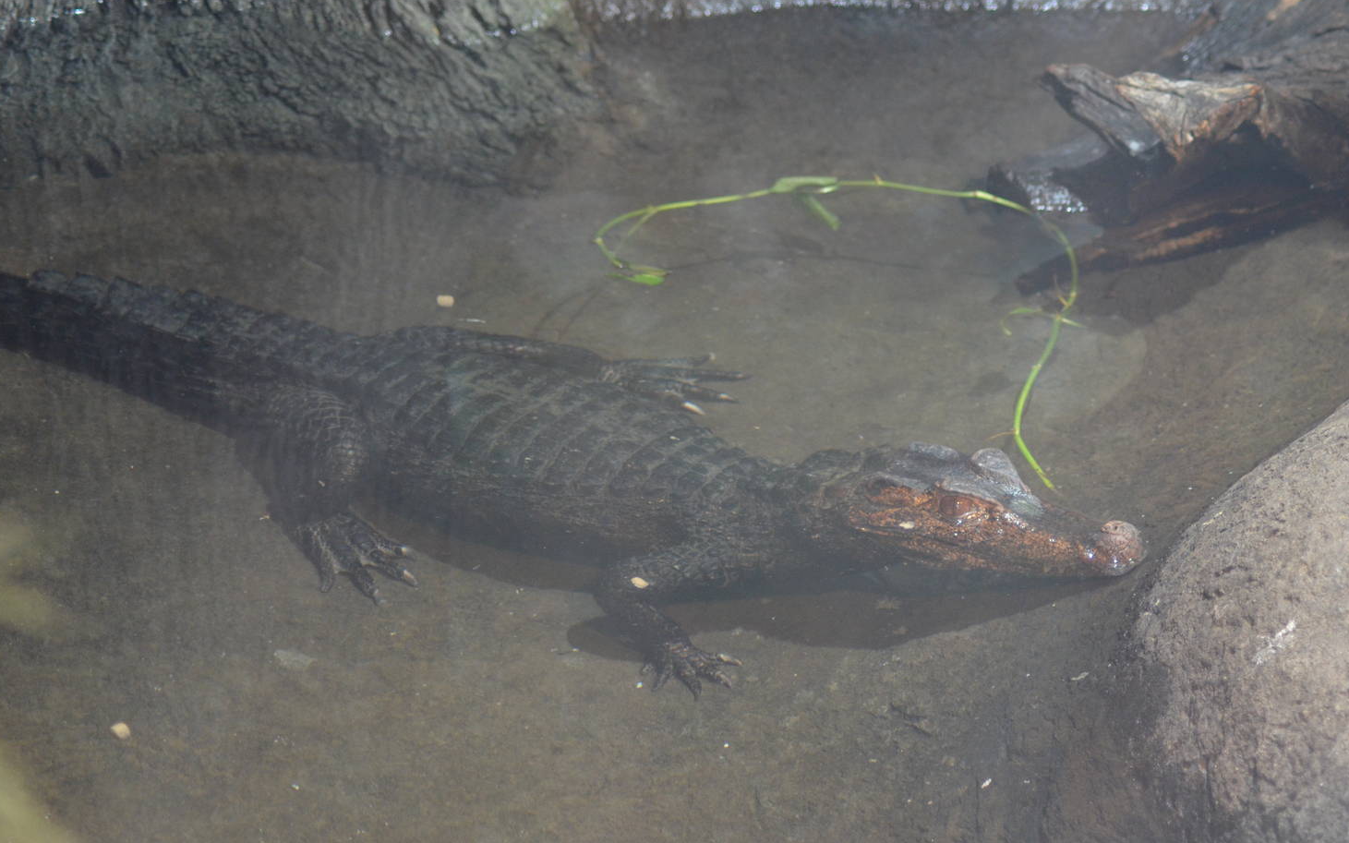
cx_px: 702
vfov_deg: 11.2
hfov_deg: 17.8
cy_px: 476
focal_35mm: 117
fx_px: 4301
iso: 1100
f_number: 4
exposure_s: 1/125
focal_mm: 70
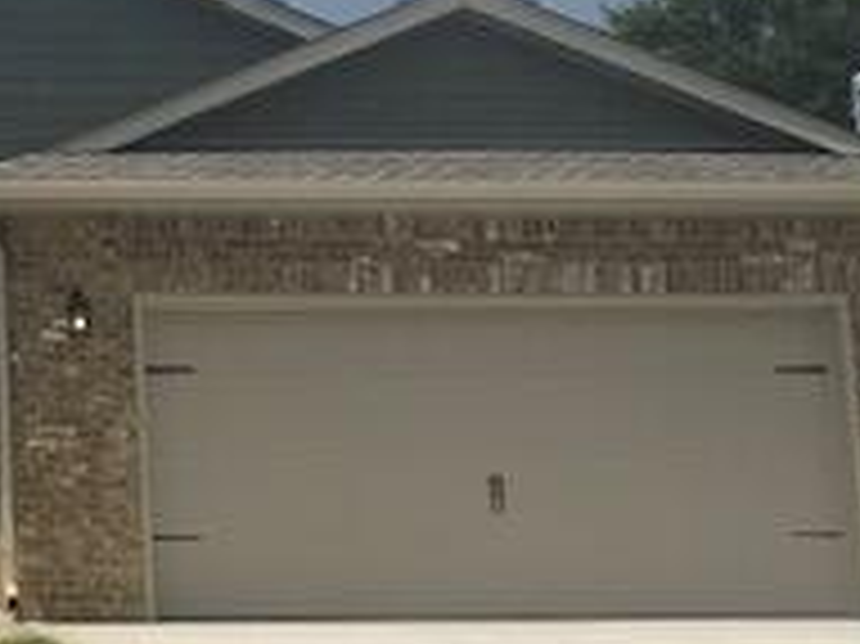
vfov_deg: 15.4
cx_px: -162
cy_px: 5
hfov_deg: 19.7
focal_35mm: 94
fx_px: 2334
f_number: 1.8
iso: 20
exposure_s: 1/3745
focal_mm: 3.99
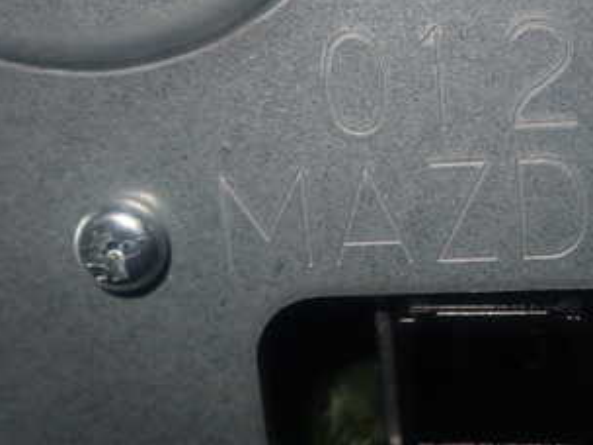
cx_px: 476
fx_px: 1285
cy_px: 121
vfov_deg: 19.5
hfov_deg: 25.5
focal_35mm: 75
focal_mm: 6.83
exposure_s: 1/40
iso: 200
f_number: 10
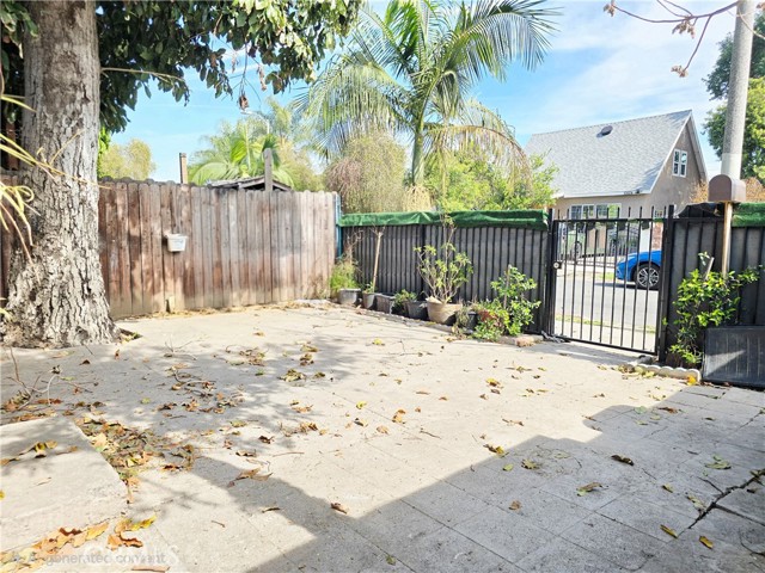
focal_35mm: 23
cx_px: 382
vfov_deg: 58.9
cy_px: 286
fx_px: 508
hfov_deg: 73.9
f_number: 1.7
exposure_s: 1/278
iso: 12
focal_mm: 6.3
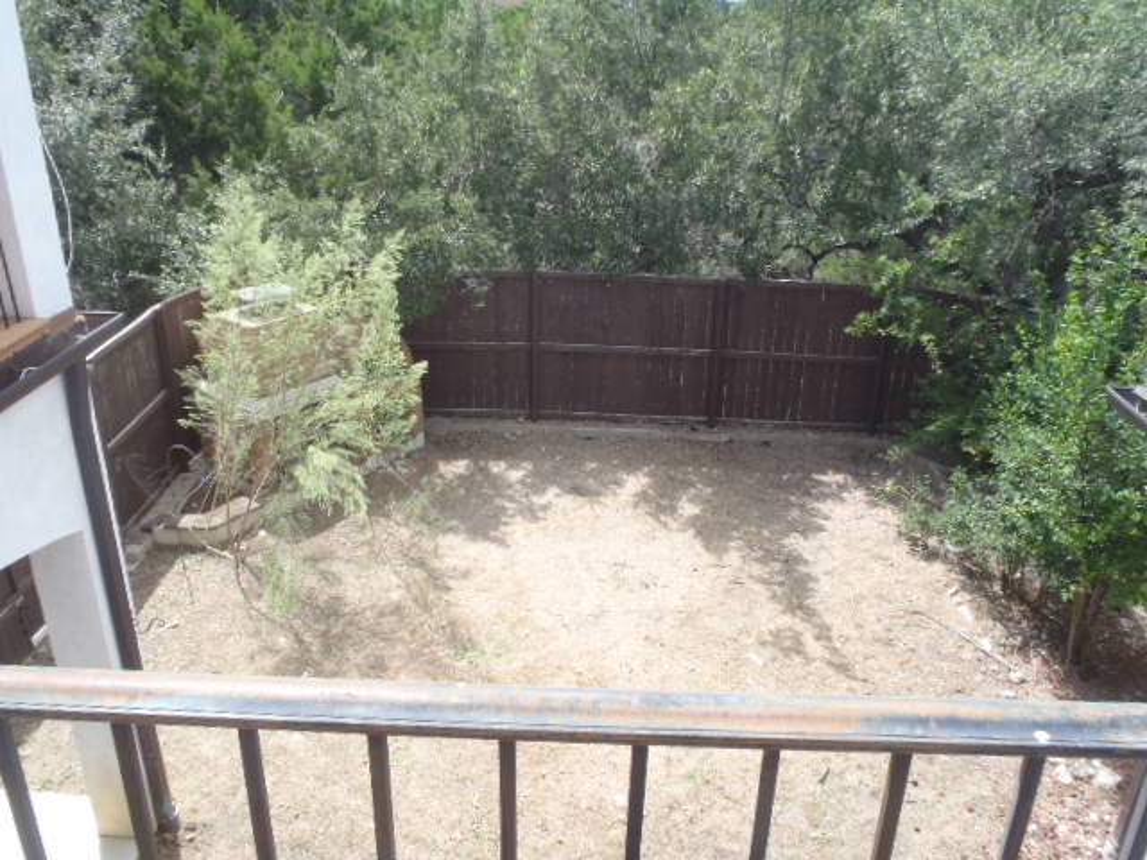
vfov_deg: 49.7
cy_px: 430
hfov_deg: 63.4
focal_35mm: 28
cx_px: 574
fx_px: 928
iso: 100
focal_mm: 5
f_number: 3.9
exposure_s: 1/250
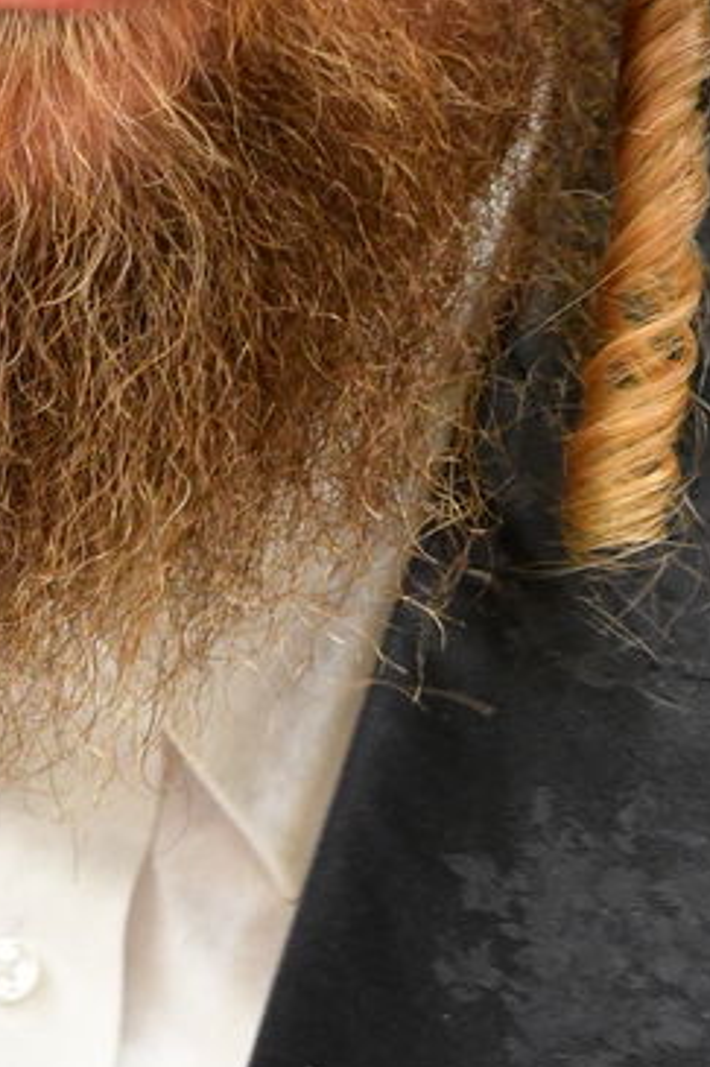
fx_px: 11932
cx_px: -12
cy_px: 225
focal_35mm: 403
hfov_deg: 3.4
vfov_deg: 5.1
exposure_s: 1/100
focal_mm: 70
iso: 2000
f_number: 5.6
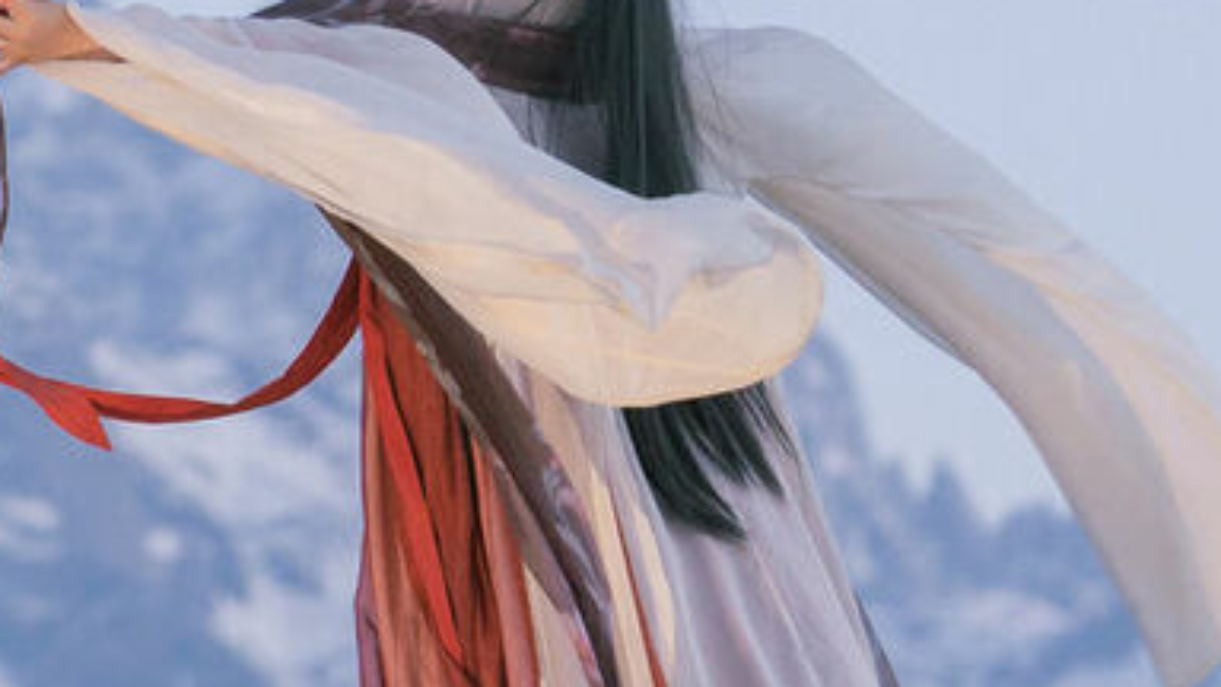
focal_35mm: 537
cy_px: -418
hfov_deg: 4.0
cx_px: 153
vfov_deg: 2.3
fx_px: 17386
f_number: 5
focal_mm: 125
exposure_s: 1/200
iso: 1600
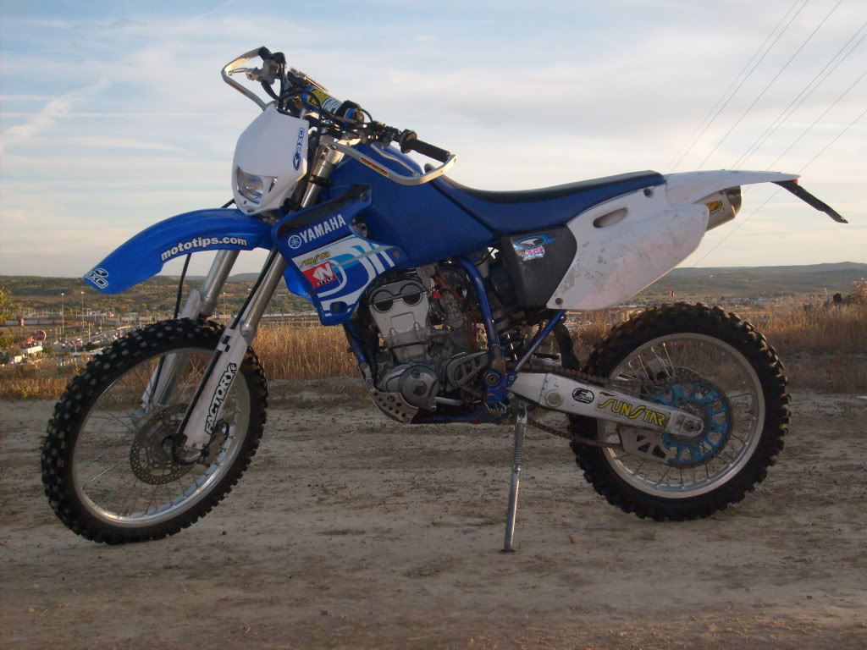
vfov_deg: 28.0
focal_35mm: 52
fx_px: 1302
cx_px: 434
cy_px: 325
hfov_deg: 36.8
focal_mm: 8.7
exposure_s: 1/90
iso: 160
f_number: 8.4
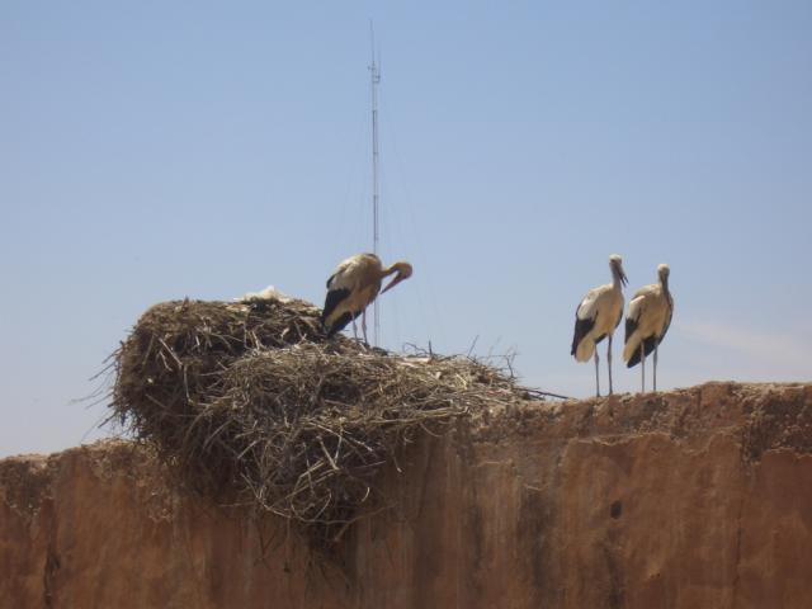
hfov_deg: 18.7
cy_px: 304
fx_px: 2463
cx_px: 406
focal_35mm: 105
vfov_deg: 14.1
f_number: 7.7
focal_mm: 17.4
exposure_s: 1/200
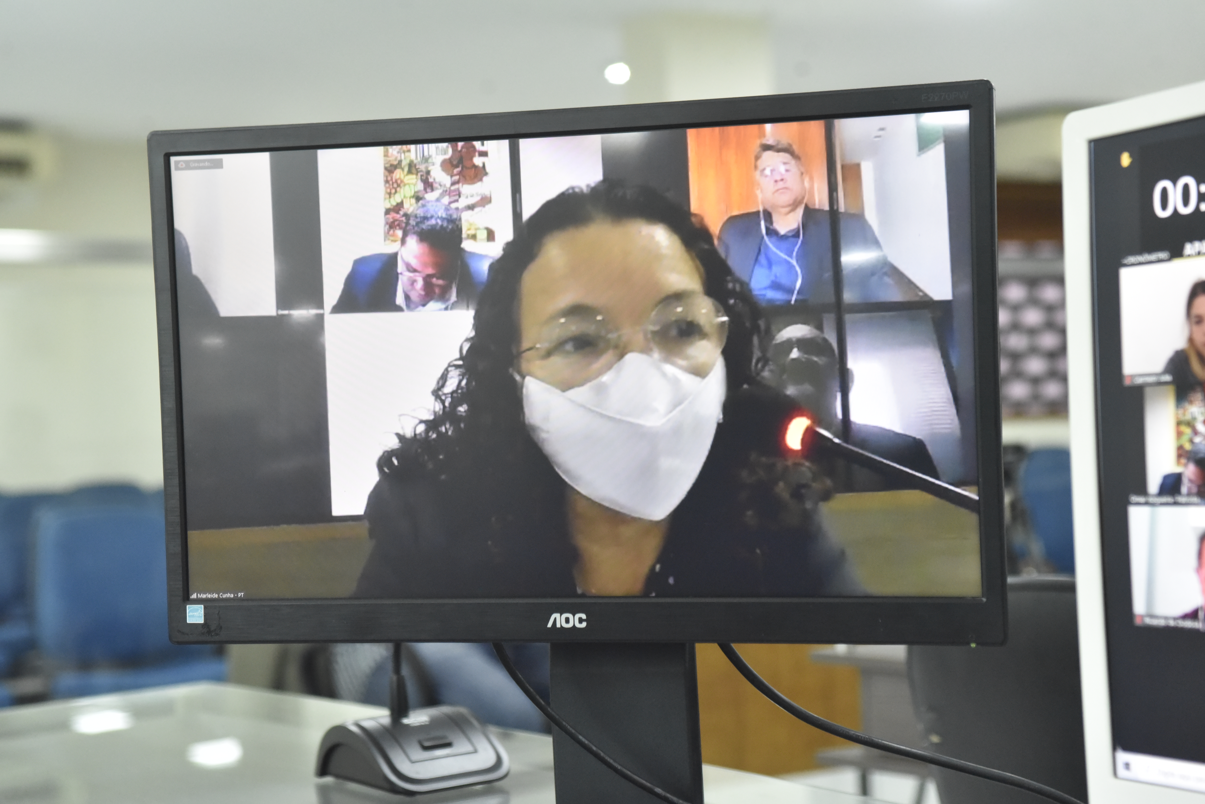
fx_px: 2176
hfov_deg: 30.9
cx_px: 602
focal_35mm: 65
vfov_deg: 20.9
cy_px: 402
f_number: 5.6
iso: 6400
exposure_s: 1/200
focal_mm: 65
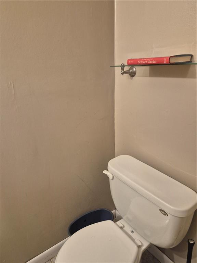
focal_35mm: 23
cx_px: 98
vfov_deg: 73.9
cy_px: 132
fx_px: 175
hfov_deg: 58.9
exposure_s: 1/120
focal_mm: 5.4
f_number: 1.8
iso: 640
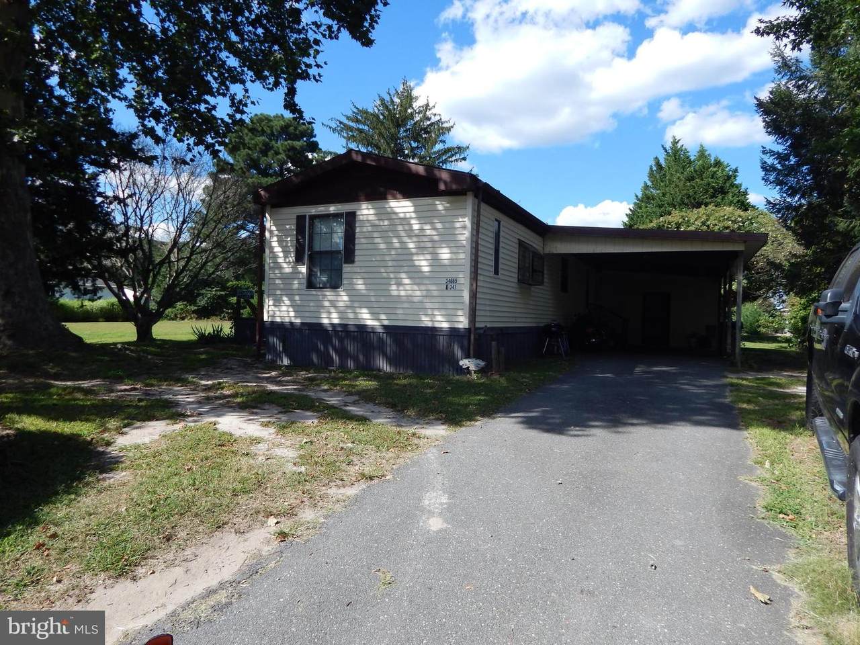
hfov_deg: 73.9
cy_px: 322
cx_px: 430
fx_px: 571
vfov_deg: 58.9
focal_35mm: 23
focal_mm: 4
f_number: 6
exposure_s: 1/400
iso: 125
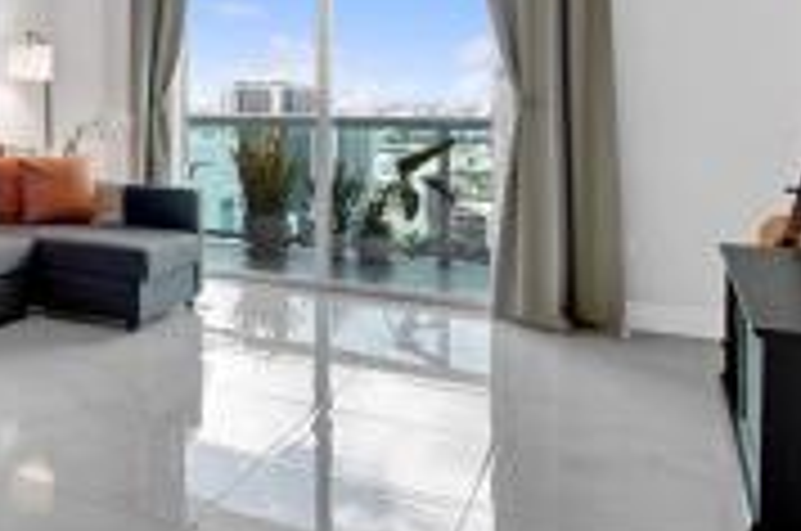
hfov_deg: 43.1
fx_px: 844
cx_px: -14
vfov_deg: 34.0
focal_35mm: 38
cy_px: 112
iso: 250
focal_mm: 10
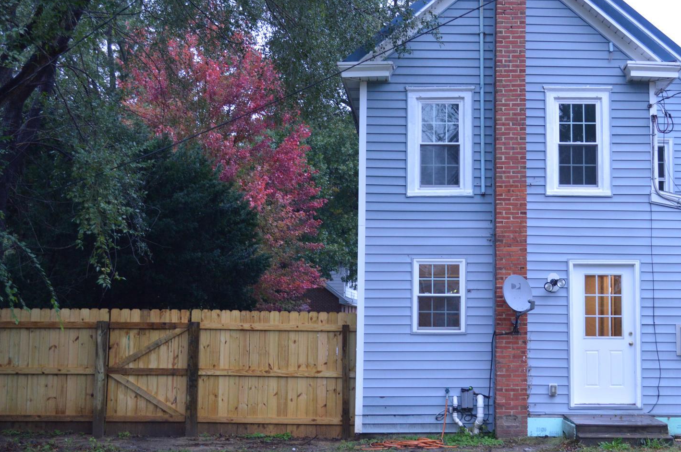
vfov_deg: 25.9
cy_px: 198
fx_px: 983
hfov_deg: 37.9
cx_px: 444
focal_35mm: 52
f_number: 4
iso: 640
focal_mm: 24
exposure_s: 1/60
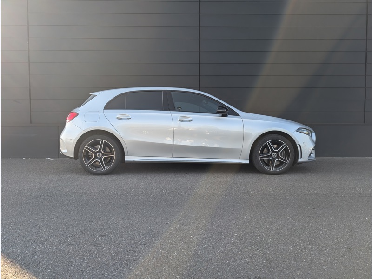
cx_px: 186
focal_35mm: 24
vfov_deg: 56.8
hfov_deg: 71.6
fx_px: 258
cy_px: 140
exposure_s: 1/210
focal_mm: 6.9
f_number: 1.68
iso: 20
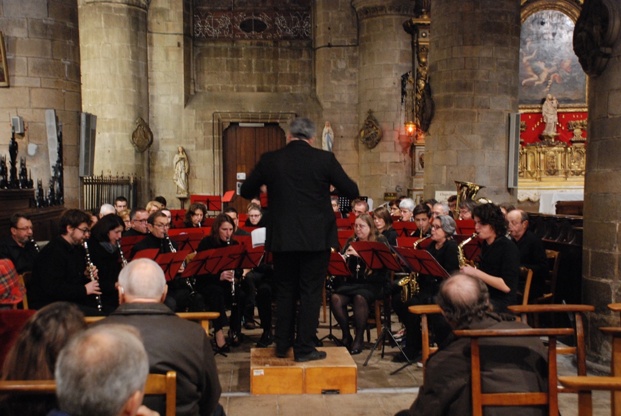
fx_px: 907
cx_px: 310
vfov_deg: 25.8
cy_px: 208
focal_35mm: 52
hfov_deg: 37.8
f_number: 4.5
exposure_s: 1/15
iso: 1600
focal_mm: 35
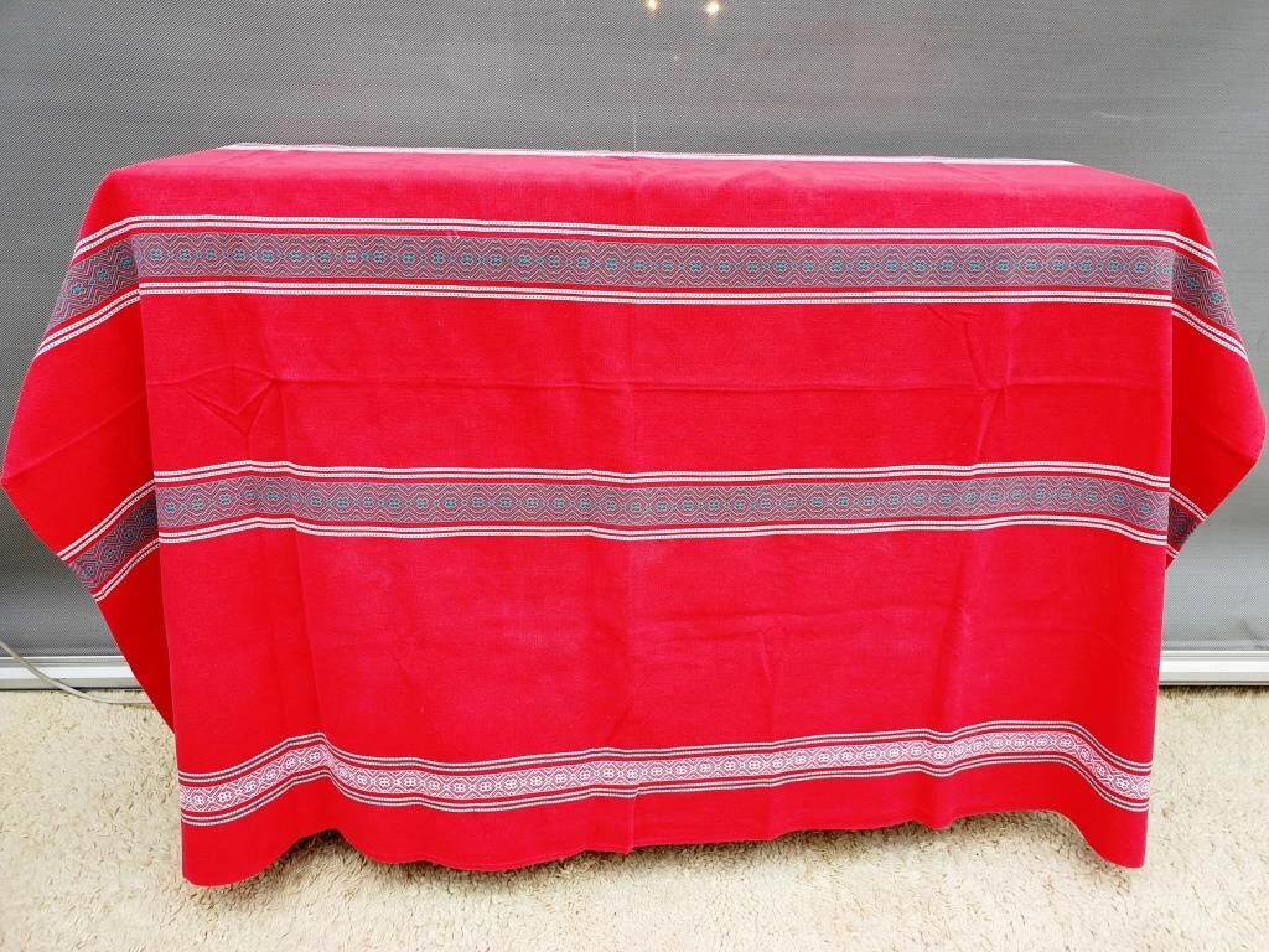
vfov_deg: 53.1
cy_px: 476
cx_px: 634
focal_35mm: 26
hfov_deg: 67.3
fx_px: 953
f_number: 2.4
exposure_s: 1/102
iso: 50
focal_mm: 4.3
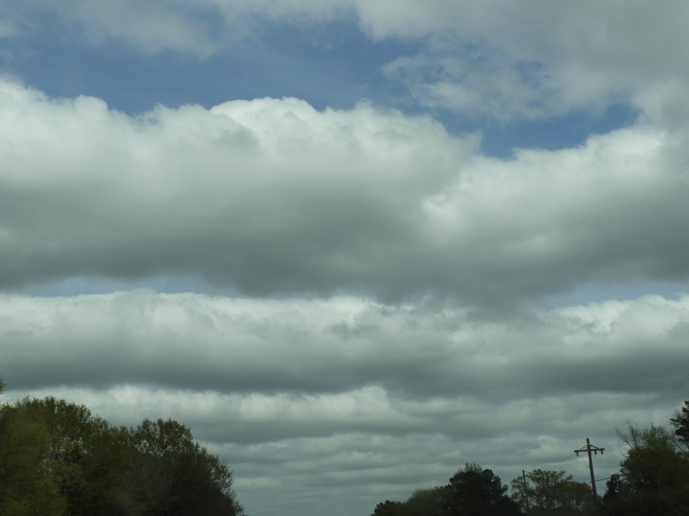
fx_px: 896
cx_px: 344
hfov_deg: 42.1
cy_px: 258
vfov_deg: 32.2
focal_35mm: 45
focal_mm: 8.1
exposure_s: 1/1250
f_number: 5
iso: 100
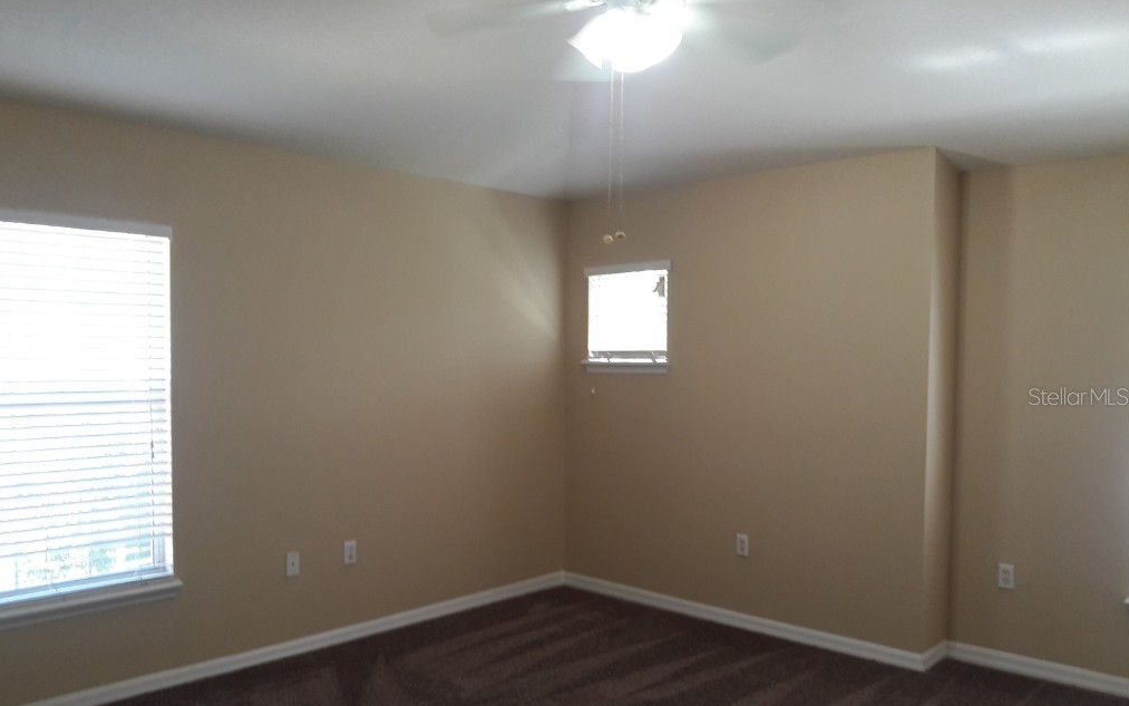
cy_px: 396
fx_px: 923
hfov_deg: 62.9
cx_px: 563
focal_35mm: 30
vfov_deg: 41.8
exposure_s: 1/30
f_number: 1.9
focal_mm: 3.7
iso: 64
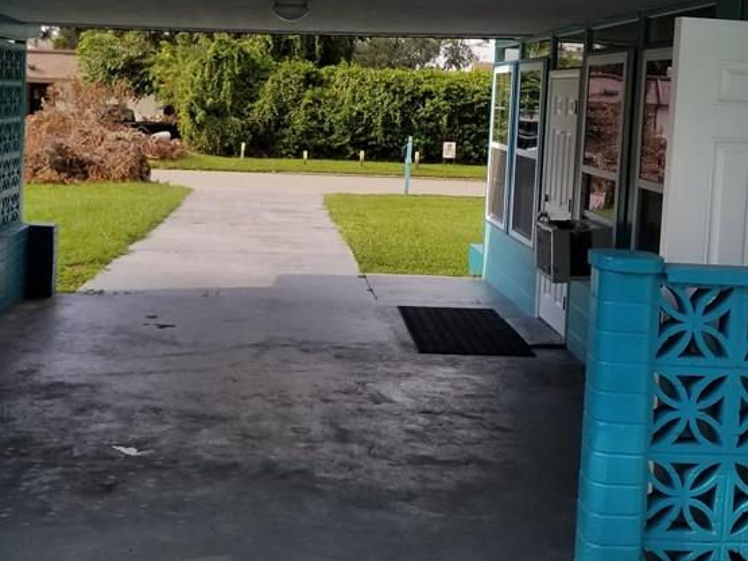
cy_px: 189
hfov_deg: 39.6
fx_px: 1037
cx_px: 323
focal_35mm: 48
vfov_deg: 30.0
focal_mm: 4.25
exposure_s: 1/1984
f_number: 1.7
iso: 50
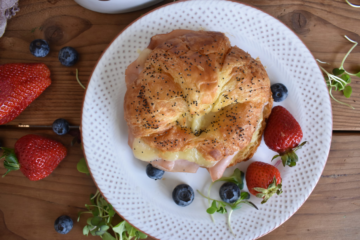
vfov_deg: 47.9
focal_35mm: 27
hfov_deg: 67.4
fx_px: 270
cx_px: 180
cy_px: 120
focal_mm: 18
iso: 640
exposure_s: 1/125
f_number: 5.6
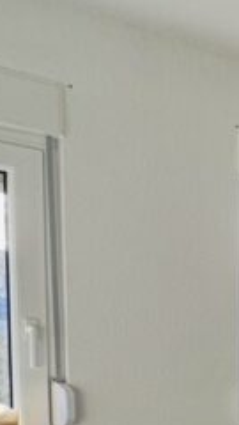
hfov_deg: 11.2
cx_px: 724
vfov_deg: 29.9
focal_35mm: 65
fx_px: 732
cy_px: 436
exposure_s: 1/99
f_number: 2.2
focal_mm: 2.22
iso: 64
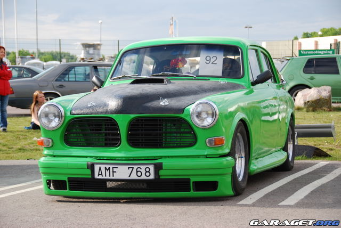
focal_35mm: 93
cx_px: 170
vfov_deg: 14.7
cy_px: 114
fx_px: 882
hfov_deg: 21.9
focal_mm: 62
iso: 100
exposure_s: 1/200
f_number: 5
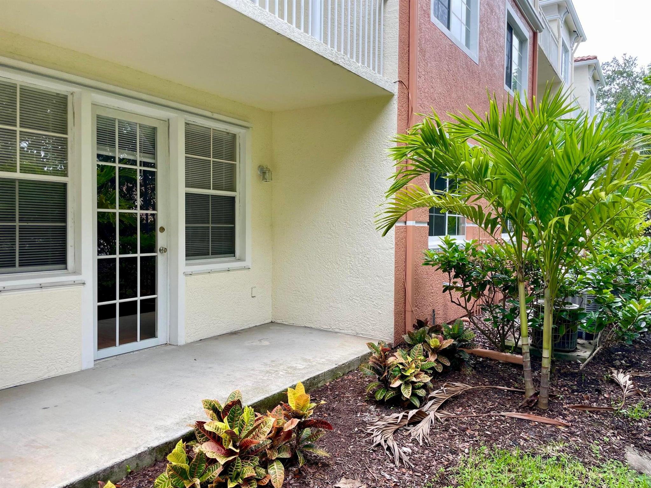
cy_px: 244
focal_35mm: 26
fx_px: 489
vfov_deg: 53.1
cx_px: 326
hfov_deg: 67.3
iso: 32
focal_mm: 4.2
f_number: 1.6
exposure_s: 1/364
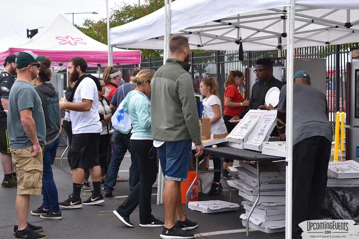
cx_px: 180
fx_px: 718
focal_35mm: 72
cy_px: 120
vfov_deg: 18.9
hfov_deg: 28.1
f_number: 8
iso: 320
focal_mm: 48
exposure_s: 1/250
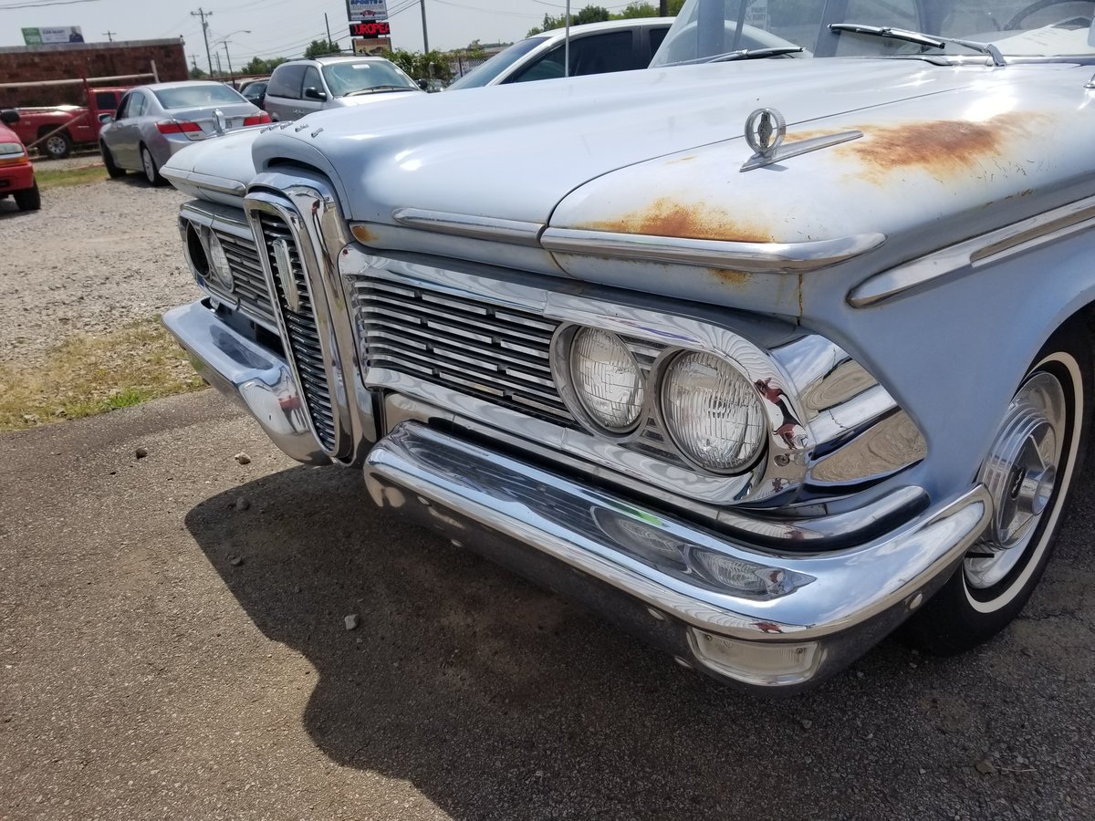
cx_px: 548
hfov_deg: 67.3
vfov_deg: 53.1
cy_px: 410
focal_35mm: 26
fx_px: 822
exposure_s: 1/3720
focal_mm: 4.3
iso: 50
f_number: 1.7
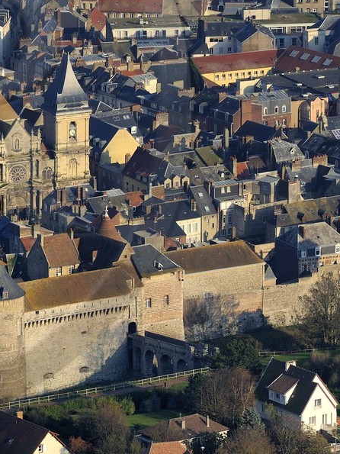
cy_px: 109
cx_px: -123
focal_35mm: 349
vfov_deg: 5.7
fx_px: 4572
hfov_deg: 4.2
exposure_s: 1/800
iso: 400
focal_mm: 135
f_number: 10
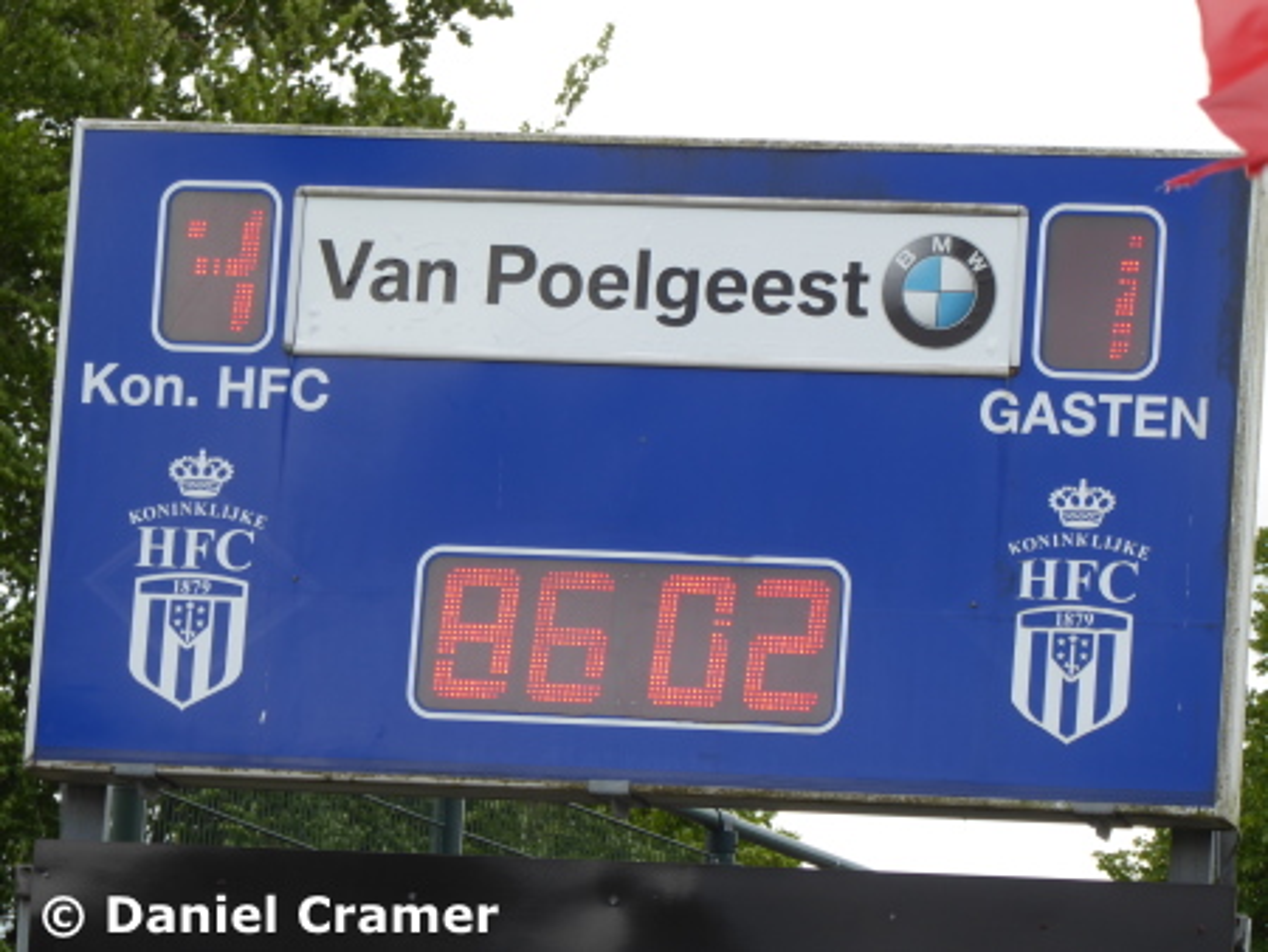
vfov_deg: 5.3
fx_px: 10335
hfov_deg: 7.0
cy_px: 476
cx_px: 634
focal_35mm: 282
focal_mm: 50.5
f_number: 5.7
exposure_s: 1/125
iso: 80
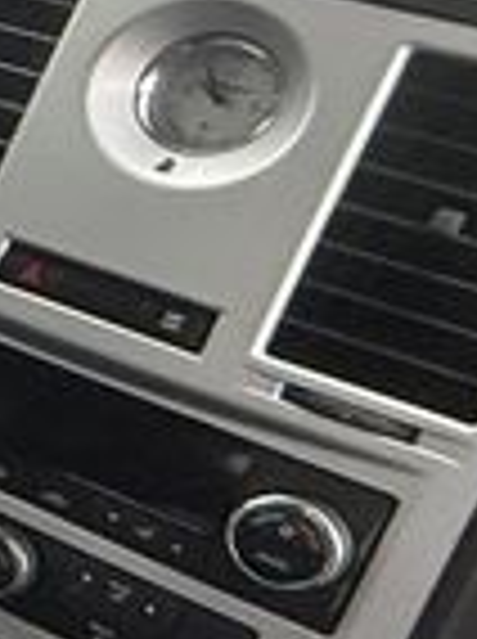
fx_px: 1861
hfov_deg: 9.2
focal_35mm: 101
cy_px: 256
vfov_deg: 19.5
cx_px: -1197
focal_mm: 2.22
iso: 200
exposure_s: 1/99
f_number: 2.2
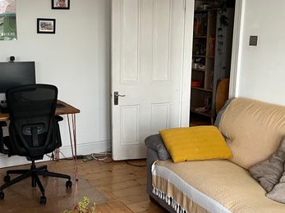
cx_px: 72
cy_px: 114
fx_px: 370
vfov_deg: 32.2
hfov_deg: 40.9
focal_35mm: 45
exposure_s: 1/60
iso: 160
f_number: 1.6
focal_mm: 5.1
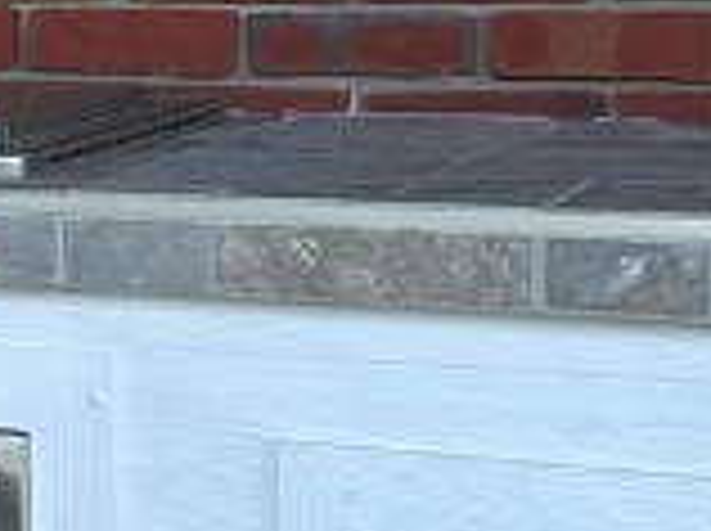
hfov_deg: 11.6
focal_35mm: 156
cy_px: 135
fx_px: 3199
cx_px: -639
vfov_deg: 9.5
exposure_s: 1/121
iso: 80
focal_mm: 6.86
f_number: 1.78
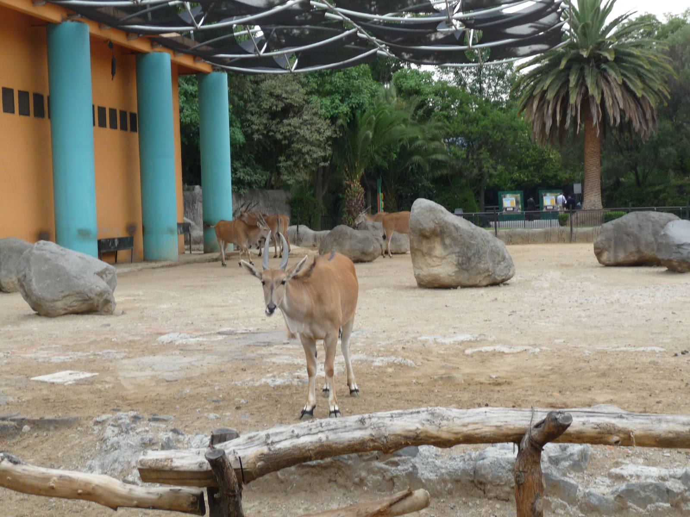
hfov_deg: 33.2
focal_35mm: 58
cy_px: 258
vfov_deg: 25.2
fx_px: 1156
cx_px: 345
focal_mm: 9.8
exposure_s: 1/125
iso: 100
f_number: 4.4
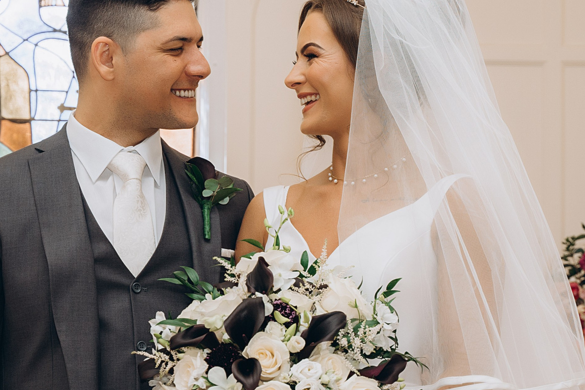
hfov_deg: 17.1
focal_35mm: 120
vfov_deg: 11.4
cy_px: 264
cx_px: 242
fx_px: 1950
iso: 500
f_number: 5.6
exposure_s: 1/160
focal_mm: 55
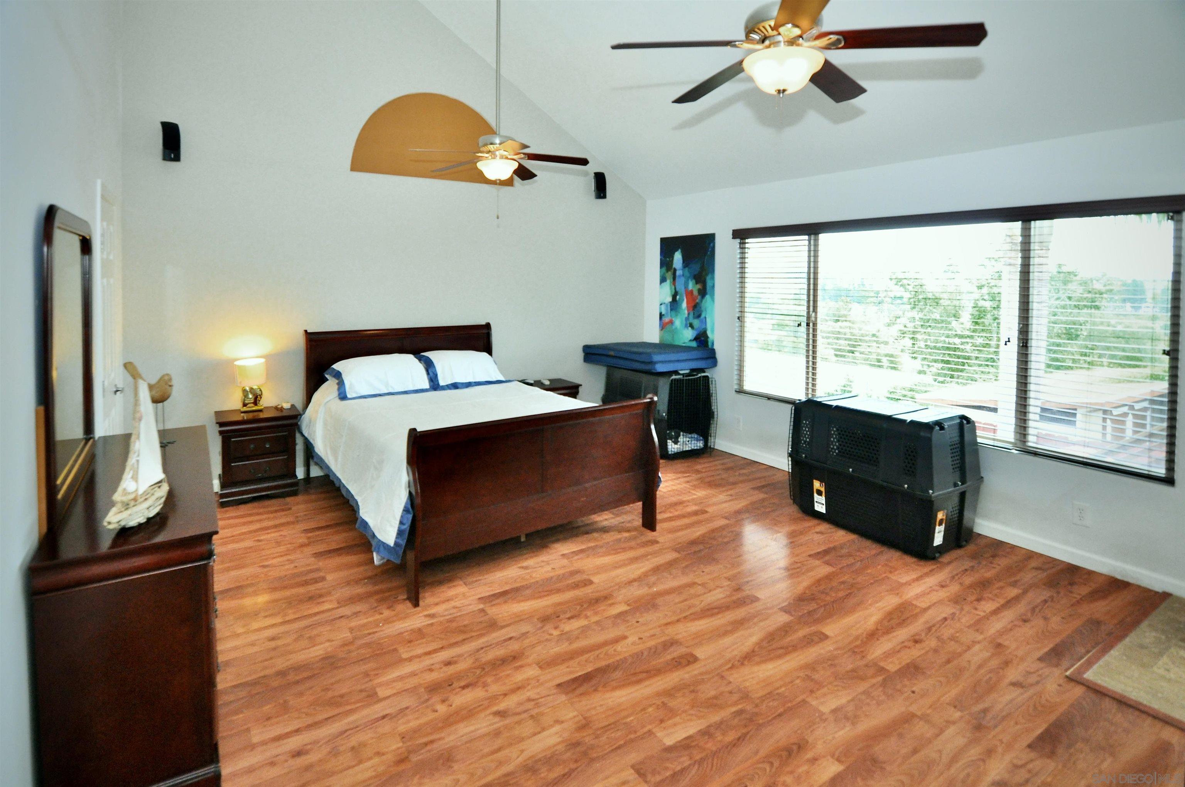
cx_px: 592
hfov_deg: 95.1
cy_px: 394
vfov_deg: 71.9
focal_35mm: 16
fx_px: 542
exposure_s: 1/60
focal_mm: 11
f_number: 4
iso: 800
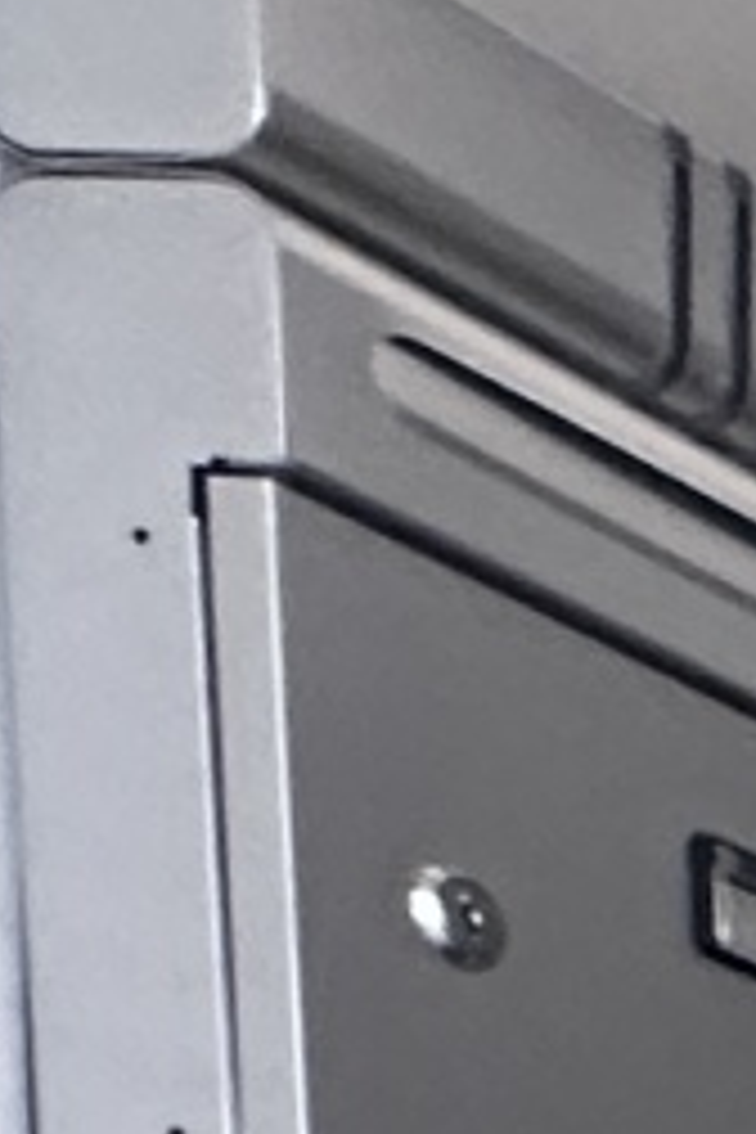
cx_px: 4910
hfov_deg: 4.8
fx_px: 4662
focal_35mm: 148
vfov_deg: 11.0
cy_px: 2952
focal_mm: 2.22
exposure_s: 1/100
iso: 200
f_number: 2.2
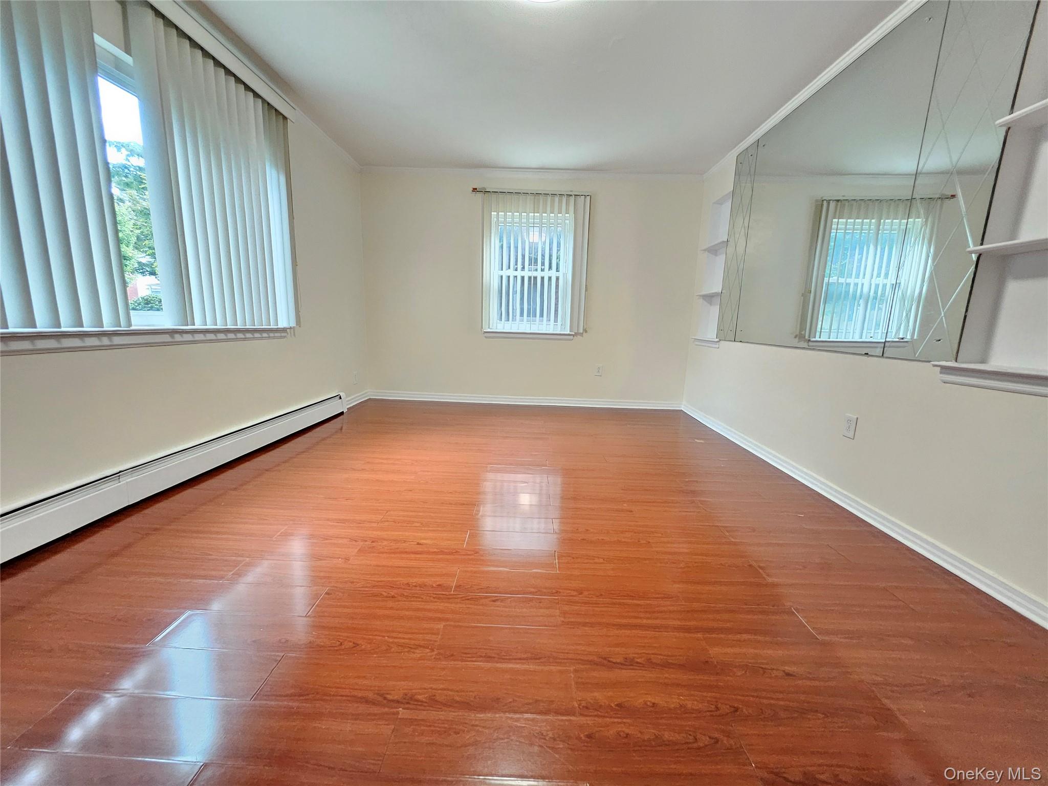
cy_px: 393
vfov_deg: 89.9
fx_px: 394
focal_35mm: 13
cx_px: 524
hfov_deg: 106.2
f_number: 2.2
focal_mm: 1.74
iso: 400
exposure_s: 1/30
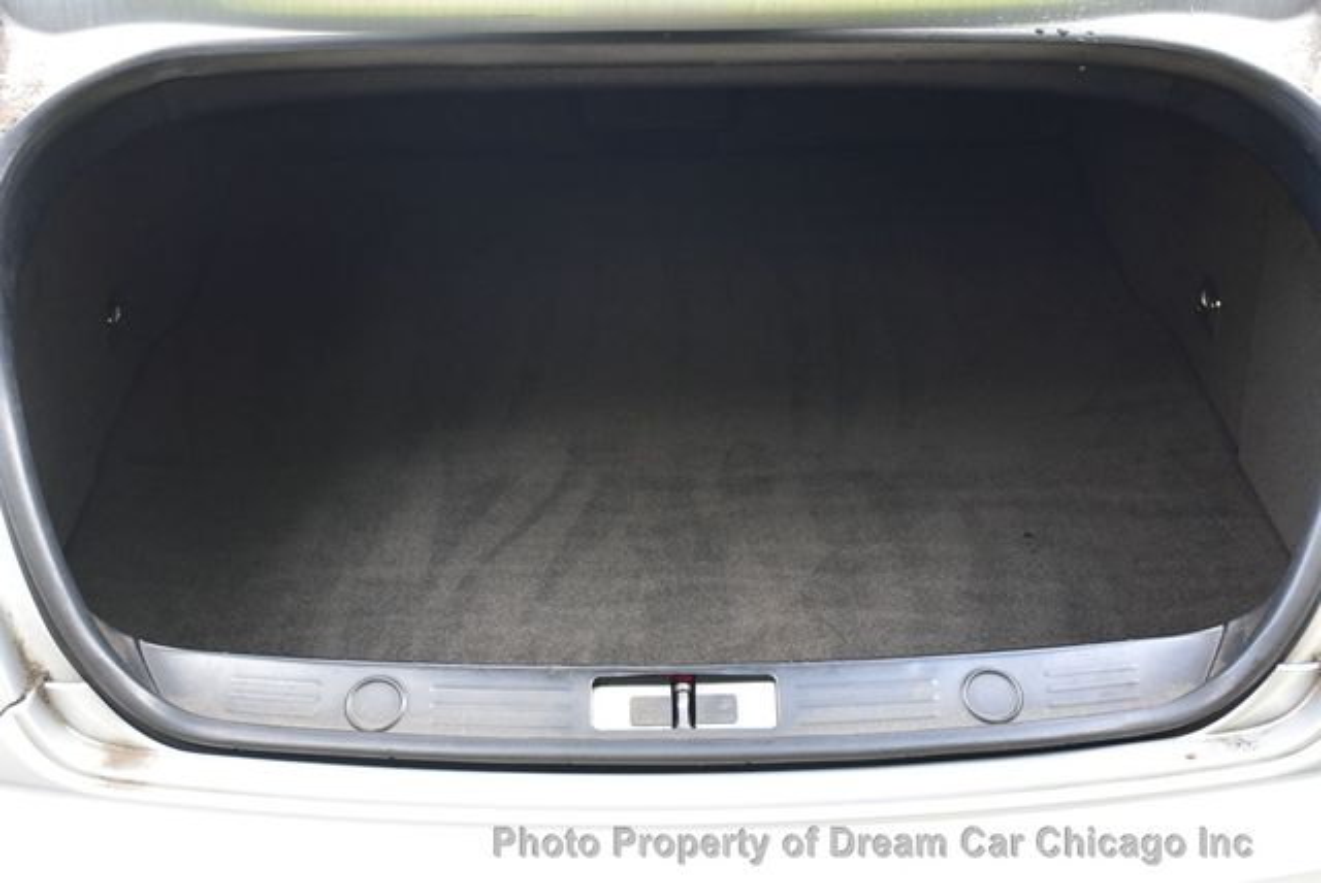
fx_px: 1928
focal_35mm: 52
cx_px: 660
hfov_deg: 37.8
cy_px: 442
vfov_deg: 25.8
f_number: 5.6
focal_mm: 35
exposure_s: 1/125
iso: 800
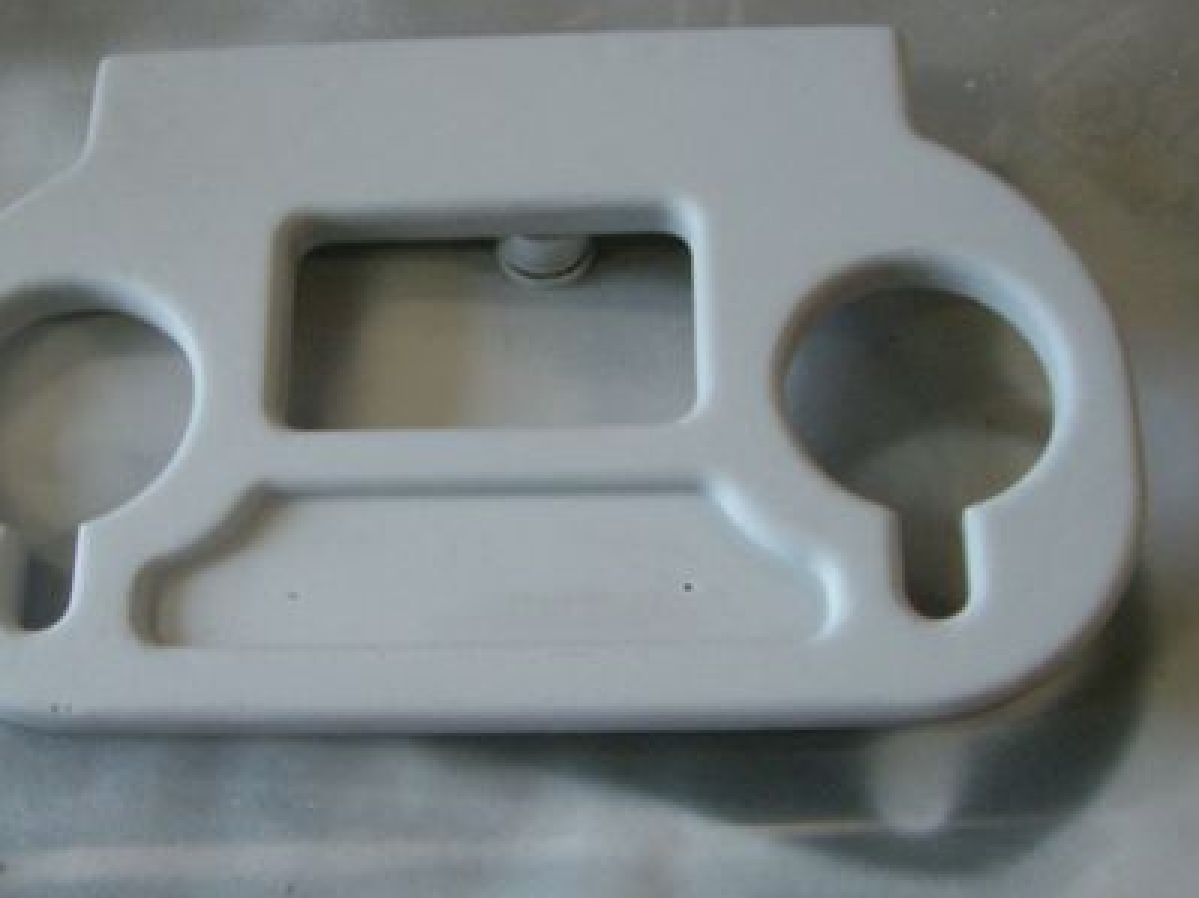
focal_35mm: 61
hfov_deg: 31.6
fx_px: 2112
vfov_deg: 24.0
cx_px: 457
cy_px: 423
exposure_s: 1/100
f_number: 2.7
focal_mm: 6.2
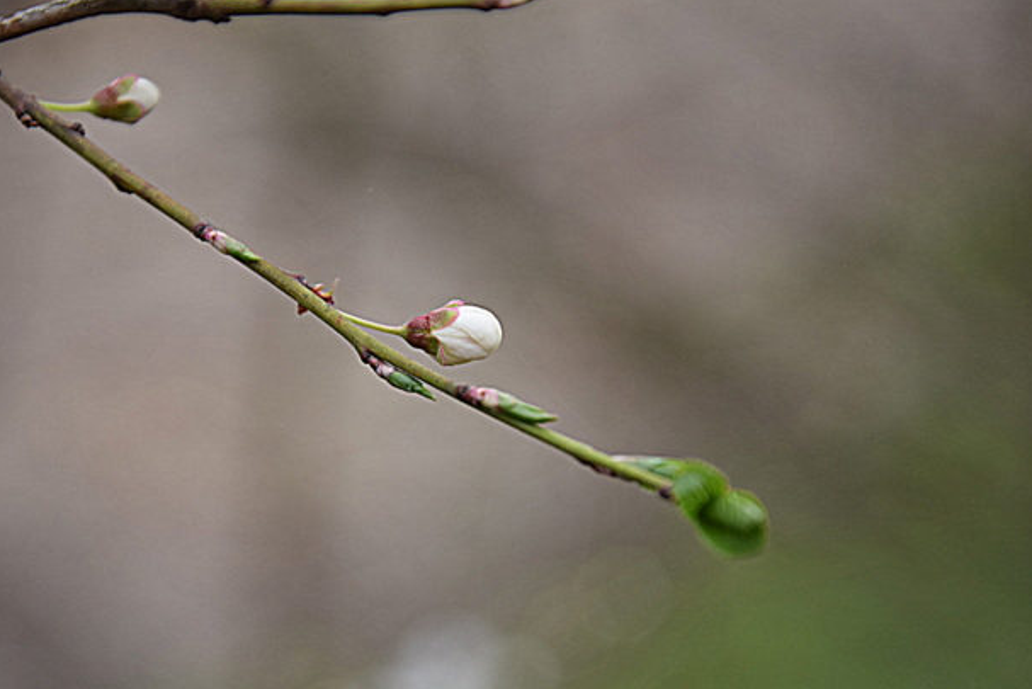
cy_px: 367
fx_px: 5954
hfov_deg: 9.9
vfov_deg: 6.6
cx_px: 471
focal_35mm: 208
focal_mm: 105
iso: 450
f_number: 5.6
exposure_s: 1/125
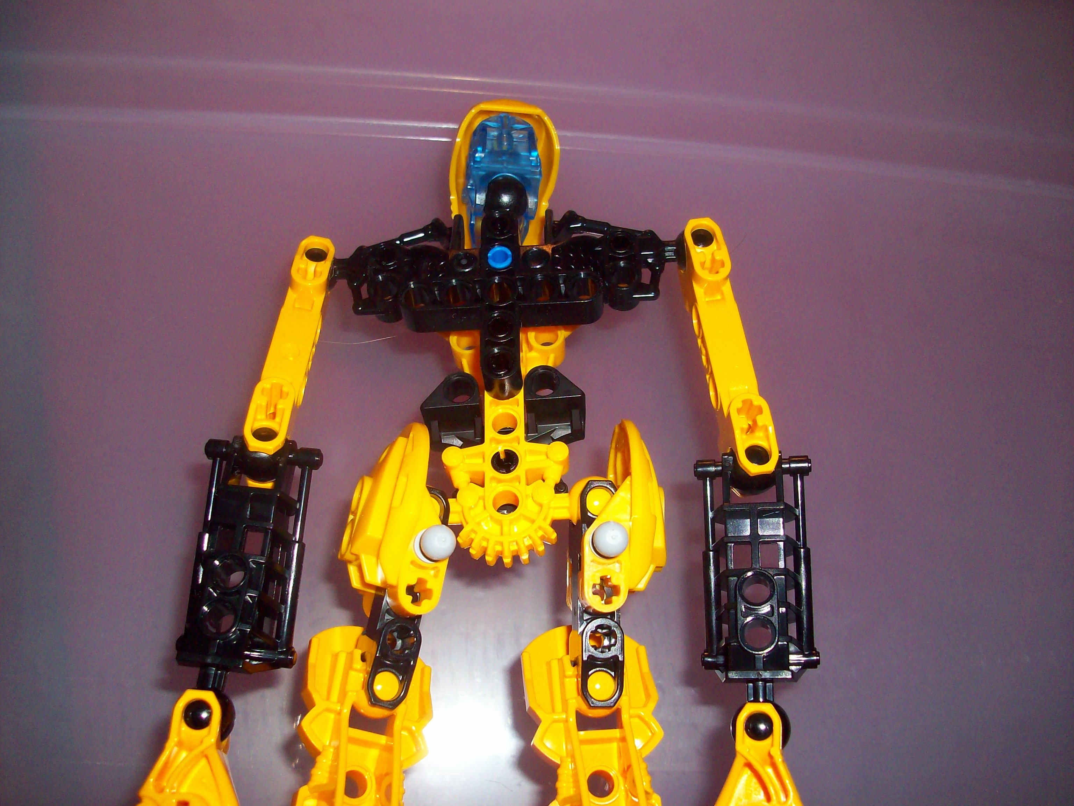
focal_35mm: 34
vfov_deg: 41.8
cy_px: 403
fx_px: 1055
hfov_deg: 54.0
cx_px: 537
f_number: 2.8
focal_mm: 5.7
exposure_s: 1/60
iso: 160
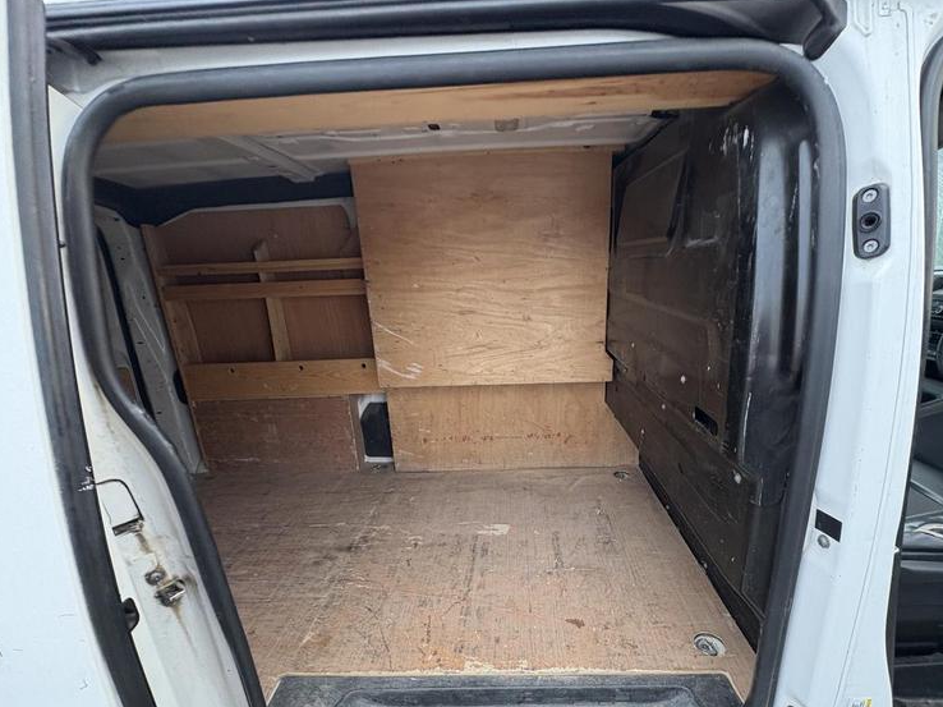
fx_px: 463
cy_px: 422
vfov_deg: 73.9
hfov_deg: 90.9
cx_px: 503
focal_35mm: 17
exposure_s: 1/60
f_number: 2.2
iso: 250
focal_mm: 2.22
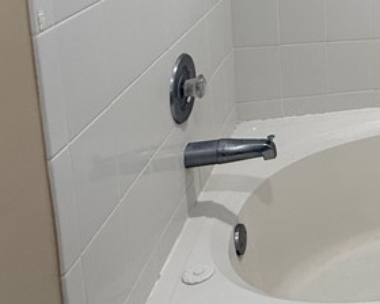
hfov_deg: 26.7
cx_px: 570
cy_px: -56
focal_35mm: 50
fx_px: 562
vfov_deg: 27.0
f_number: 2.2
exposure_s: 1/120
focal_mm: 2.22
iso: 80
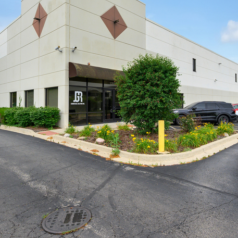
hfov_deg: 62.3
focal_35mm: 25
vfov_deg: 62.5
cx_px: 144
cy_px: 99
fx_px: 194
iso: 400
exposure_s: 1/1000
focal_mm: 14
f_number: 8
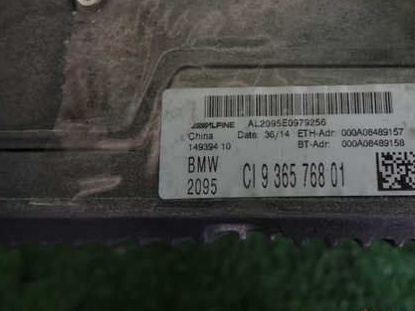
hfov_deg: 50.1
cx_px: 290
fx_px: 432
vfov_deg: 39.3
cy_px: 109
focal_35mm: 36
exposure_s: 1/60
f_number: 2
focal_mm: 4.5
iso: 125
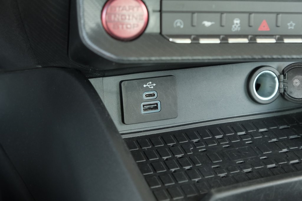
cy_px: 100
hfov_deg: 32.9
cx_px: 151
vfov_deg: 22.3
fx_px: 512
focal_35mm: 61
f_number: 5
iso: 3200
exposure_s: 1/180
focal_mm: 40.7
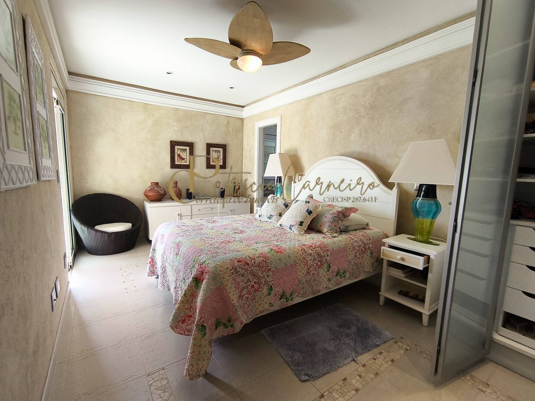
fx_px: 247
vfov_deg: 78.1
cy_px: 200
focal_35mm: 16
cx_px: 268
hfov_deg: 94.5
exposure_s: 1/60
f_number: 2.2
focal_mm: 1.65
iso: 80
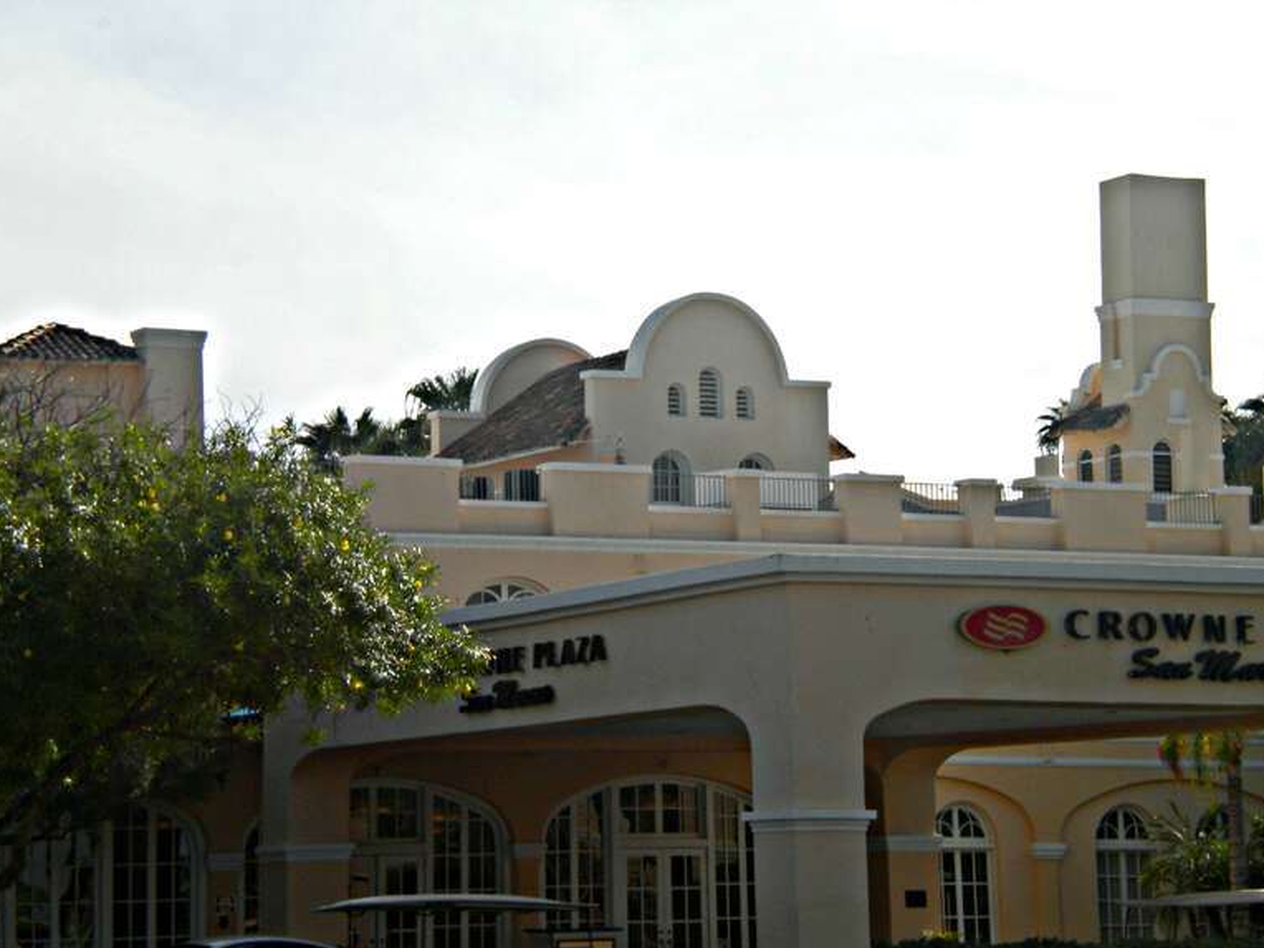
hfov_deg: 17.9
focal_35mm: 110
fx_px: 4017
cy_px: 495
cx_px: 654
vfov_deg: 13.5
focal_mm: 18.9
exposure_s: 1/282
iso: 80
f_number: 8.5
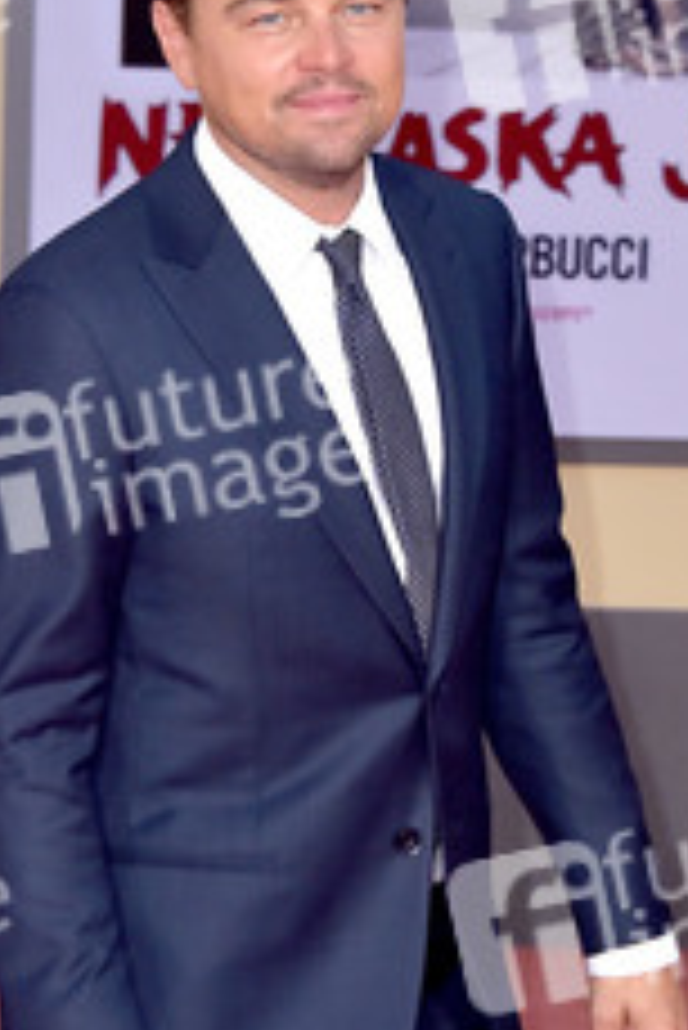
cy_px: 684
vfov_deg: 12.7
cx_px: 272
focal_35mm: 161
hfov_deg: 8.5
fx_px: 4608
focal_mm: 92
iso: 800
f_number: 7.1
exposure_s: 1/250
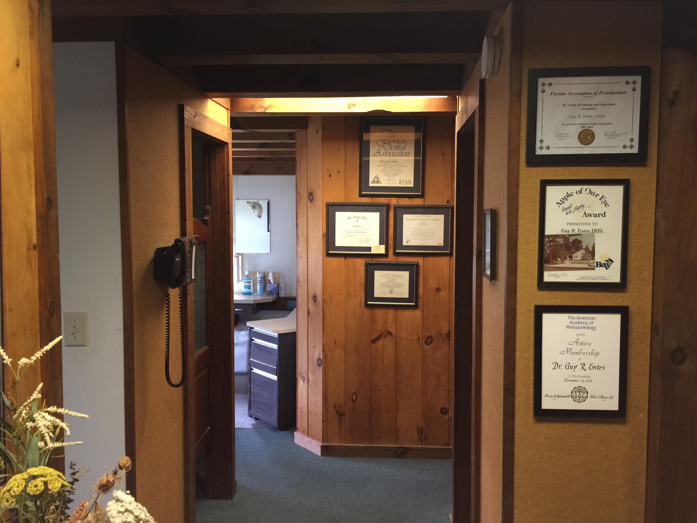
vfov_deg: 48.2
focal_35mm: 29
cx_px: 348
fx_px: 584
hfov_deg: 61.7
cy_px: 262
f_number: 2.2
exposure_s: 1/15
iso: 64
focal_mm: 4.15
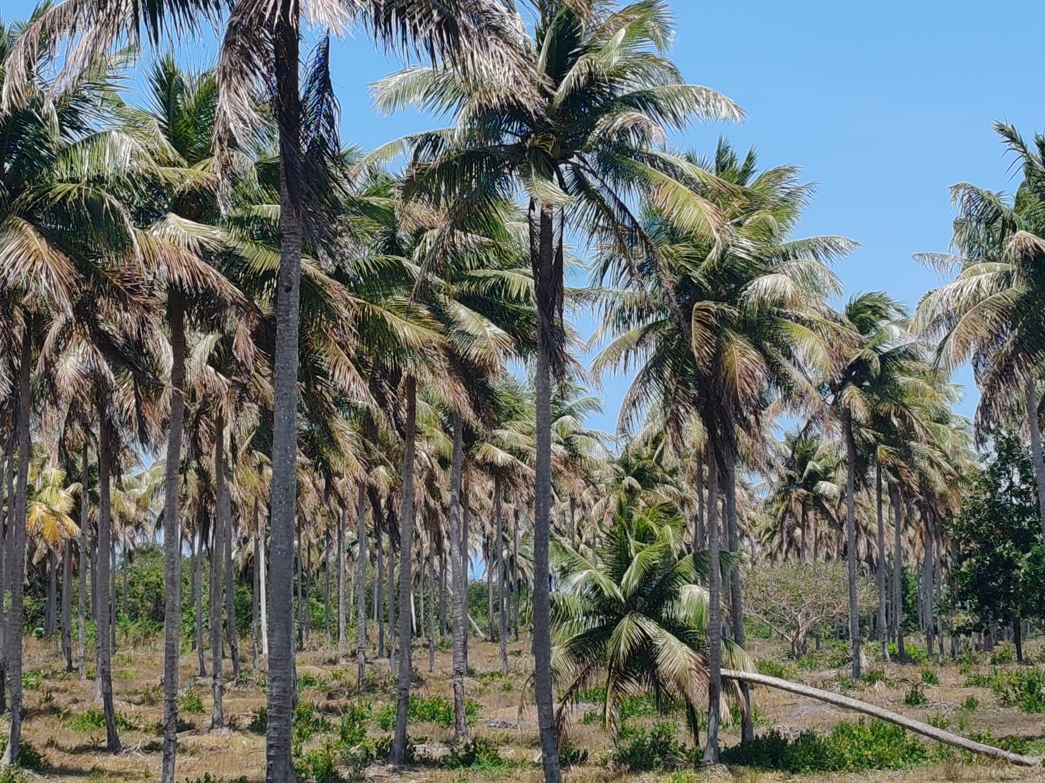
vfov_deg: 13.8
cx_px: 493
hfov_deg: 18.4
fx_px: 3230
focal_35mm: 107
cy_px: 301
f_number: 1.9
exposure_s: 1/520
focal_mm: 6.12
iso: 50
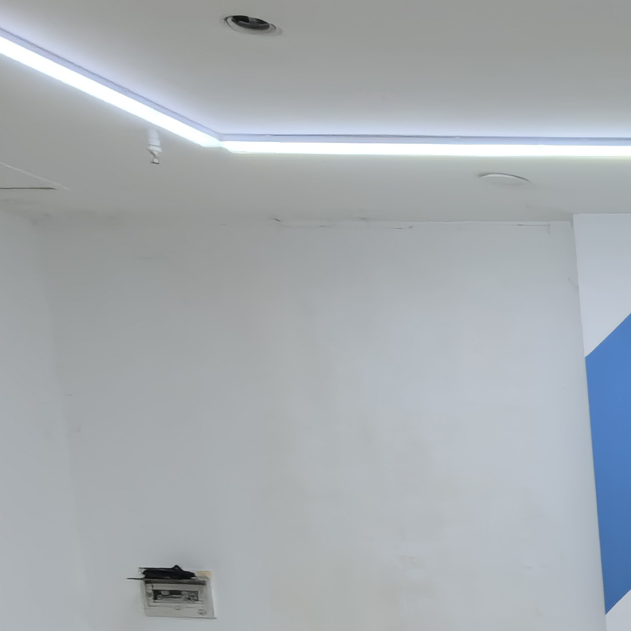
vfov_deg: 20.9
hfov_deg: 17.2
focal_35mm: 70
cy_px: 945
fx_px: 1444
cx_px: 1297
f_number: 2.2
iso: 80
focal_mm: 1.9
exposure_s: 1/100
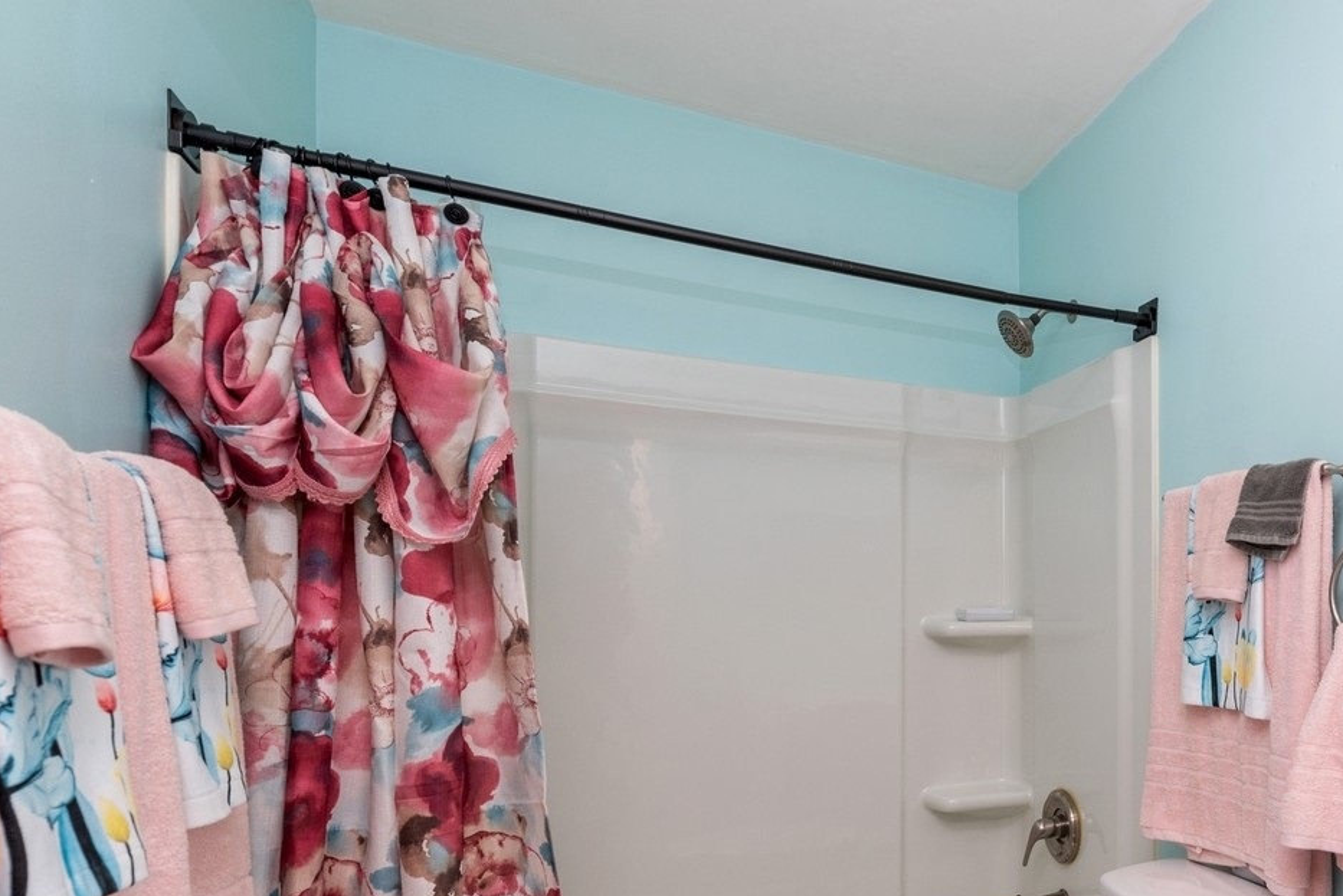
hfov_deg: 64.7
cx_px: 1139
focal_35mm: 24
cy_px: 595
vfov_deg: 52.2
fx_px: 896
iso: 200
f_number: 8
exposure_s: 1/80
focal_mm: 14
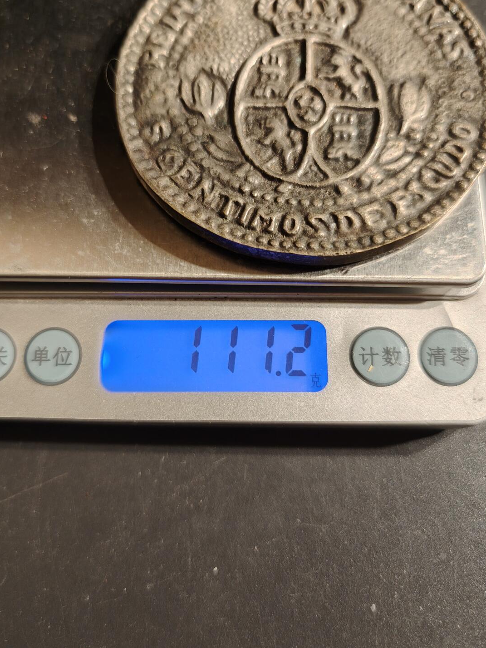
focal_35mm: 29
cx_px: 240
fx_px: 543
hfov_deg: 48.2
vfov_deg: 61.6
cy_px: 305
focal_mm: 6.06
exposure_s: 1/139
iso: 250
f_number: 1.6
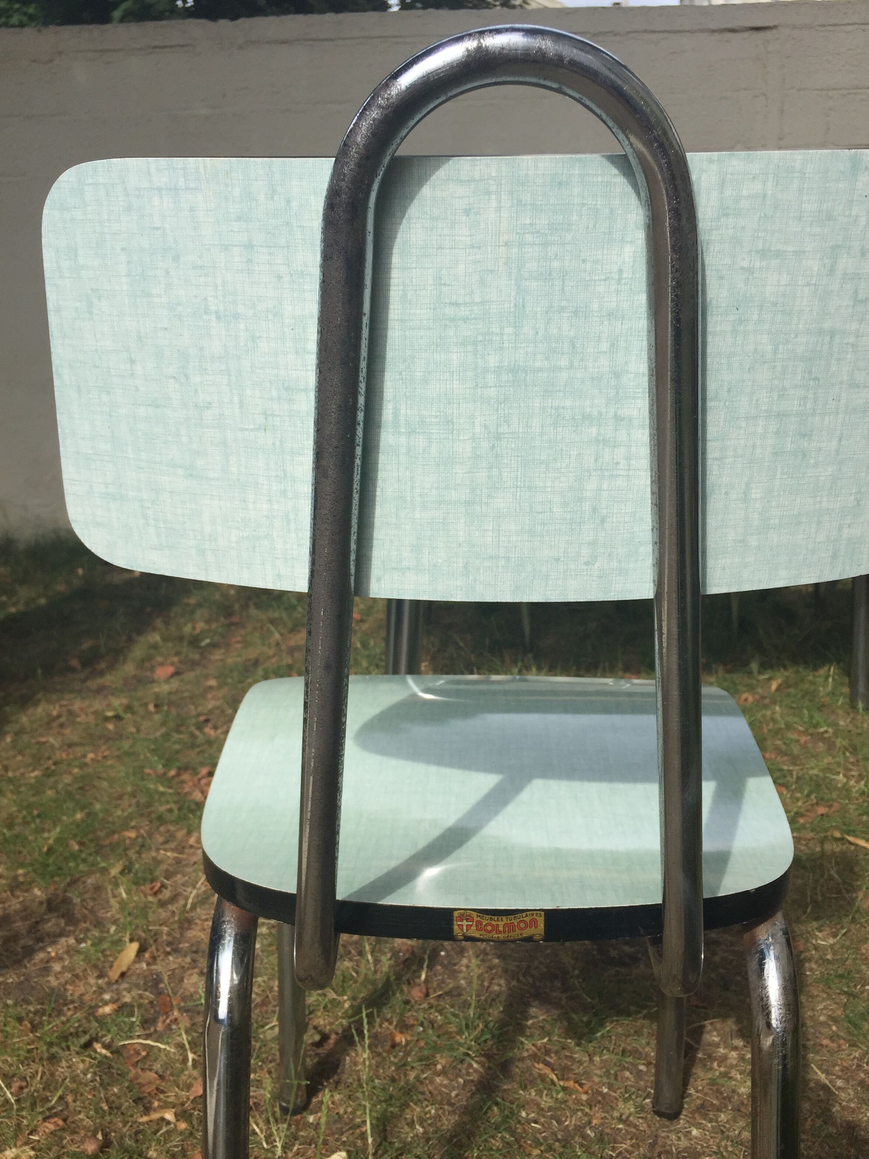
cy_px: 596
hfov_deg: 46.8
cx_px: 427
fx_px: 1004
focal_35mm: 30
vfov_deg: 60.0
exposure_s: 1/1464
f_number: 2.2
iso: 32
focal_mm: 4.15
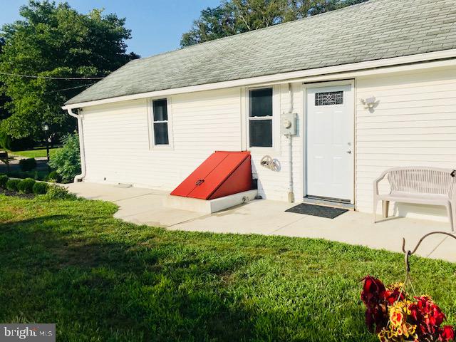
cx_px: 228
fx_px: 369
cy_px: 171
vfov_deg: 49.7
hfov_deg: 63.4
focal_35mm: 28
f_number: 1.8
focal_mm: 3.99
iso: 20
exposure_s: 1/6410
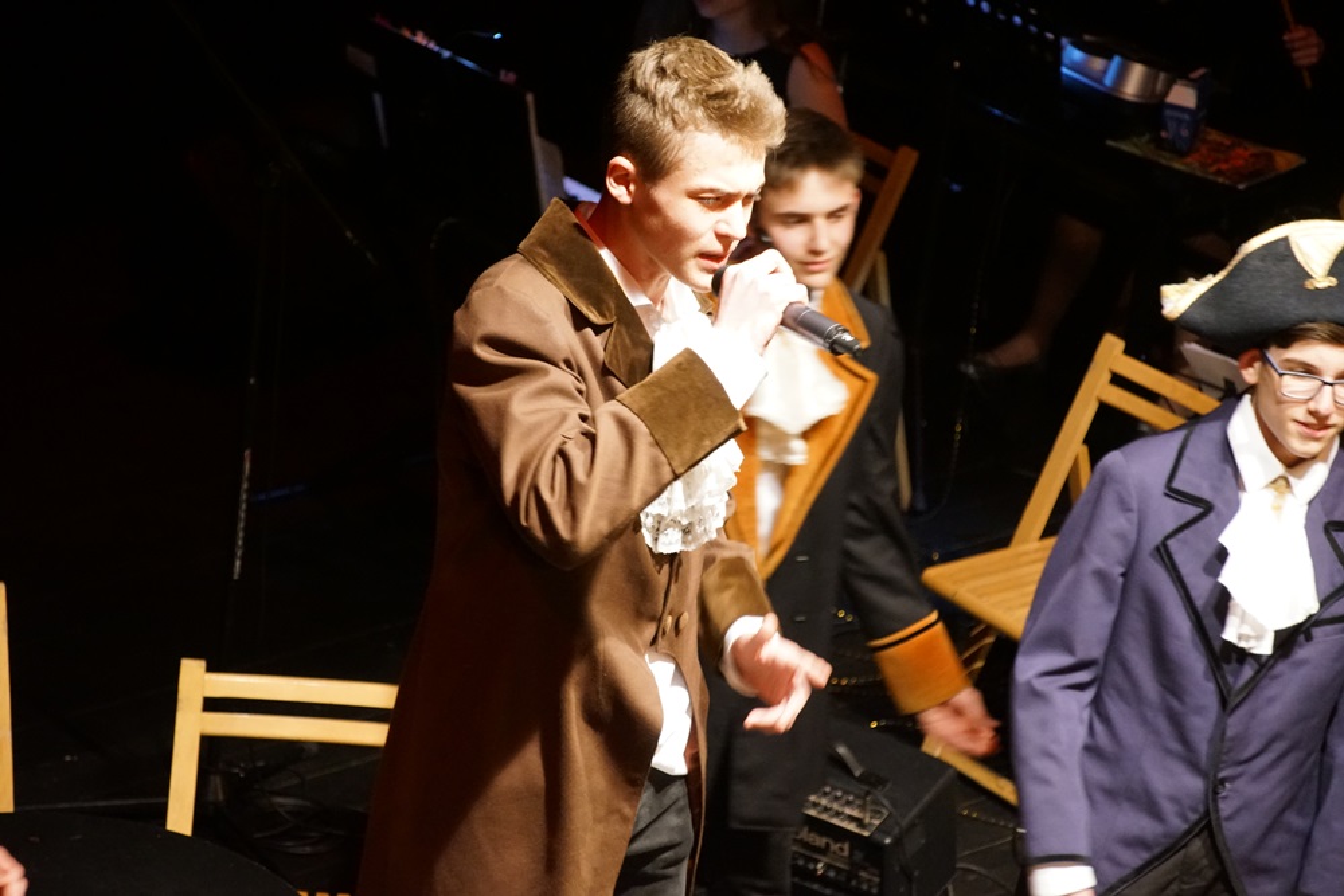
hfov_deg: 13.0
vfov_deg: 8.7
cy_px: 448
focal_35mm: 158
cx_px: 672
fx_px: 5880
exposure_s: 1/30
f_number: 5.6
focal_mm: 105
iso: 3200
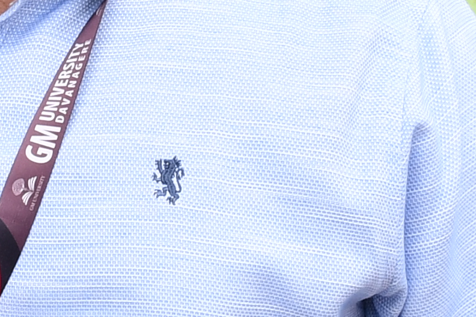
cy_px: -65
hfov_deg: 8.6
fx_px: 3160
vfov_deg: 5.7
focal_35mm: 239
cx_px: -16
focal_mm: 23
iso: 200
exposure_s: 1/250
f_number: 7.1
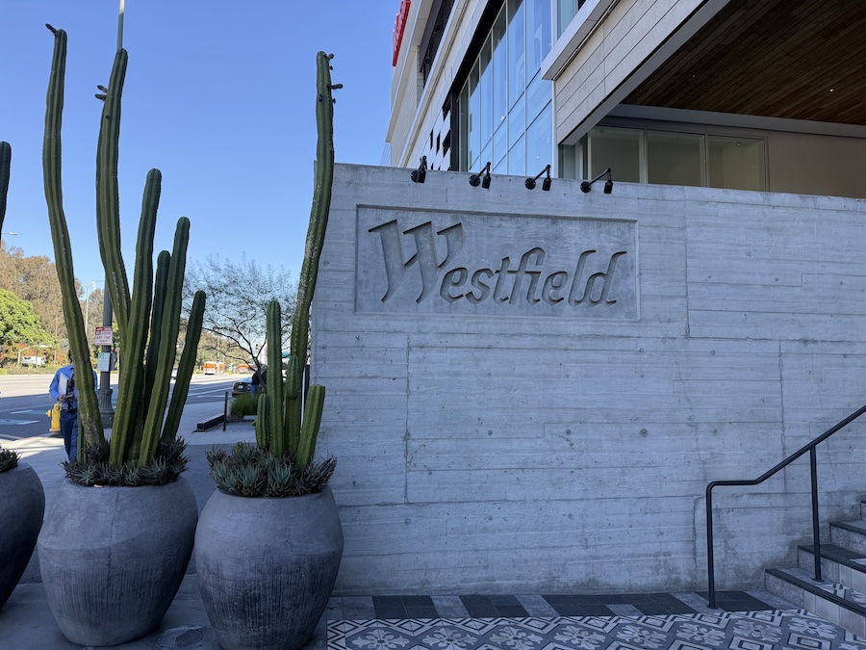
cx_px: 433
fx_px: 600
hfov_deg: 71.6
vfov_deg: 56.8
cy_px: 325
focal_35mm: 24
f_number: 1.78
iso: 100
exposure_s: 1/1271
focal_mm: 6.76
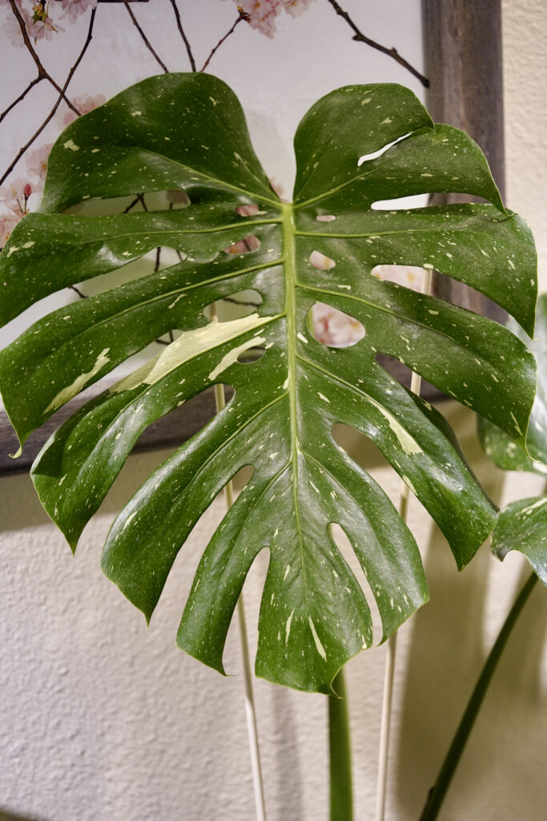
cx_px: 274
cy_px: 410
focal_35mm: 110
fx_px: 2506
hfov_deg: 12.5
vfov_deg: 18.6
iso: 400
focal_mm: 110
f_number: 2.8
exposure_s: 1/100
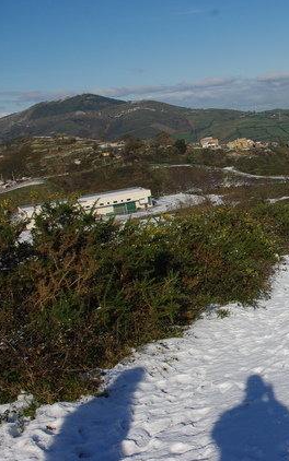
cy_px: 232
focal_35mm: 48
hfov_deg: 24.8
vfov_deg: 41.8
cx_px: 327
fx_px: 604
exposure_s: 1/350
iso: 100
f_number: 8
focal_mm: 21.25
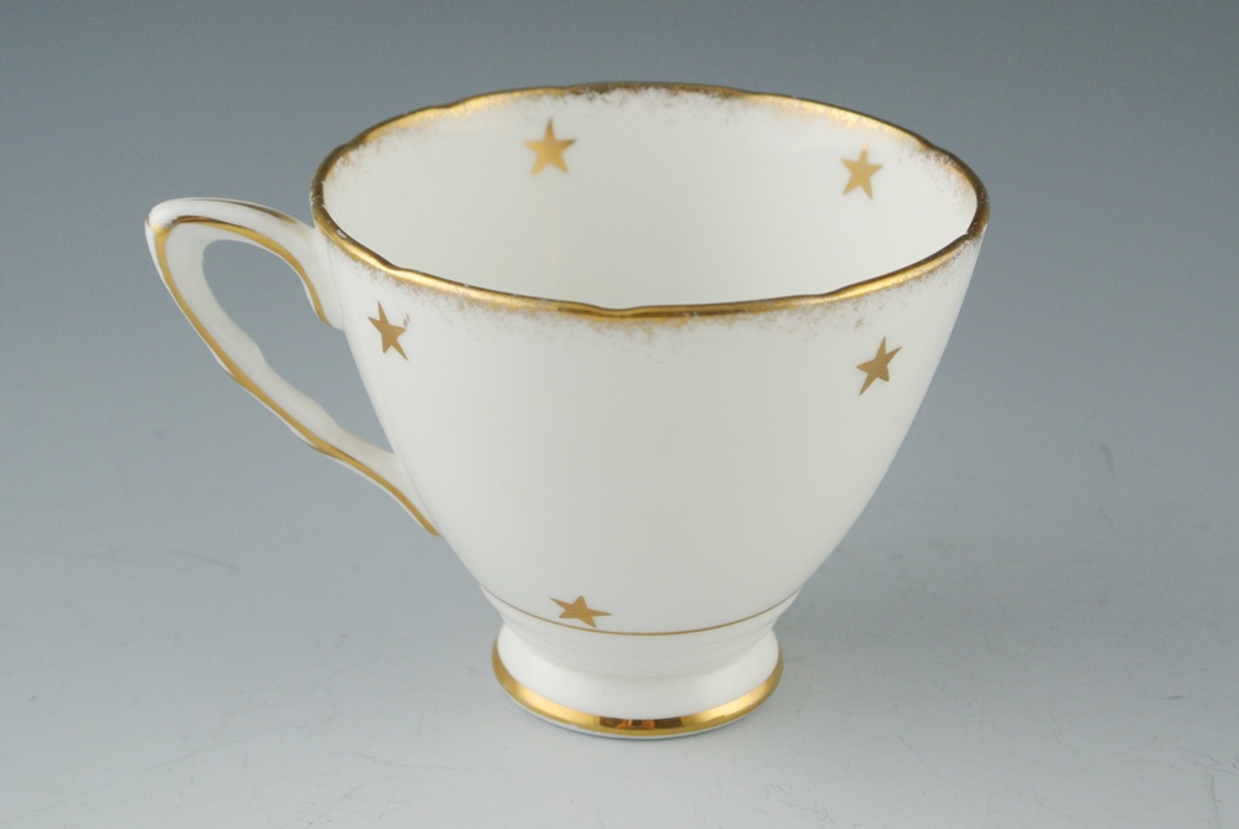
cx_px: 620
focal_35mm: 81
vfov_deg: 16.9
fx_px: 2791
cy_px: 414
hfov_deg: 25.0
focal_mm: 30
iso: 450
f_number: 5.6
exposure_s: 1/60
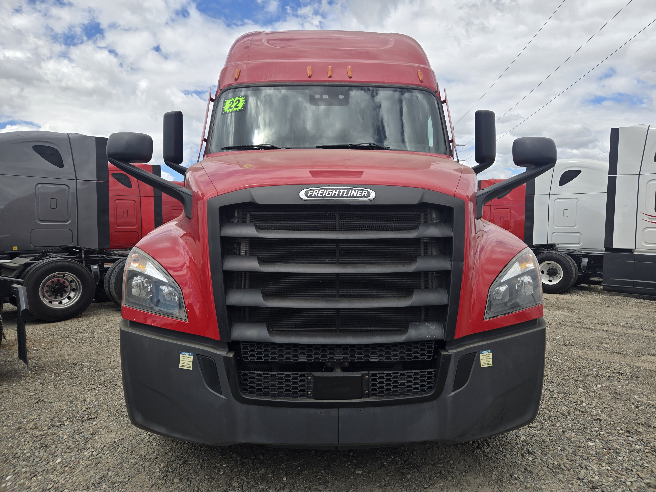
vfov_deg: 58.9
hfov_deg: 73.9
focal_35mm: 23
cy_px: 246
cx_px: 328
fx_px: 436
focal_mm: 5.4
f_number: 1.8
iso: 25
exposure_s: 1/1501
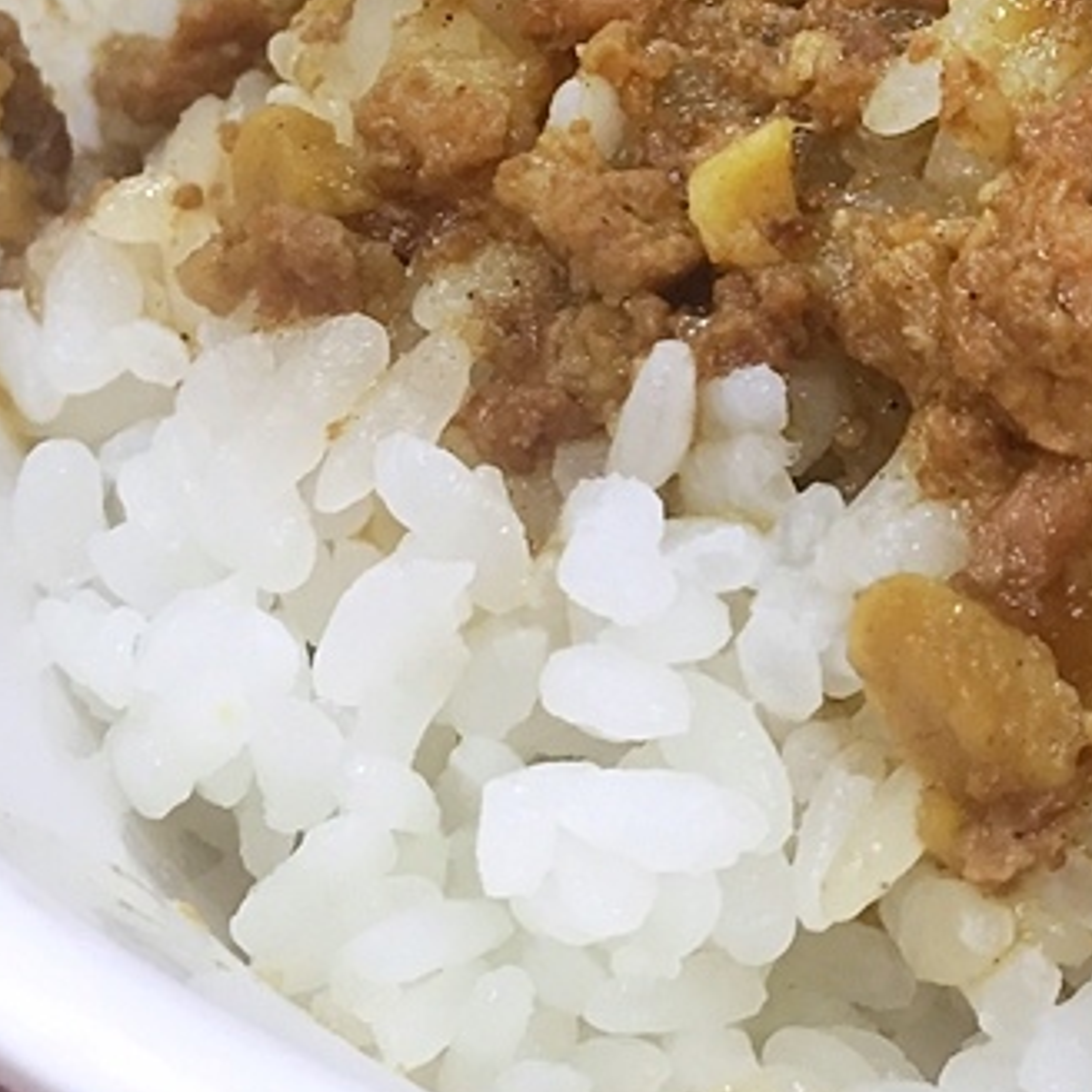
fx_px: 2855
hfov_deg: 20.5
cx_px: 1242
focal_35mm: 80
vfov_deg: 21.6
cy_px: 393
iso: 80
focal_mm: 4.15
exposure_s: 1/30
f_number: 2.2
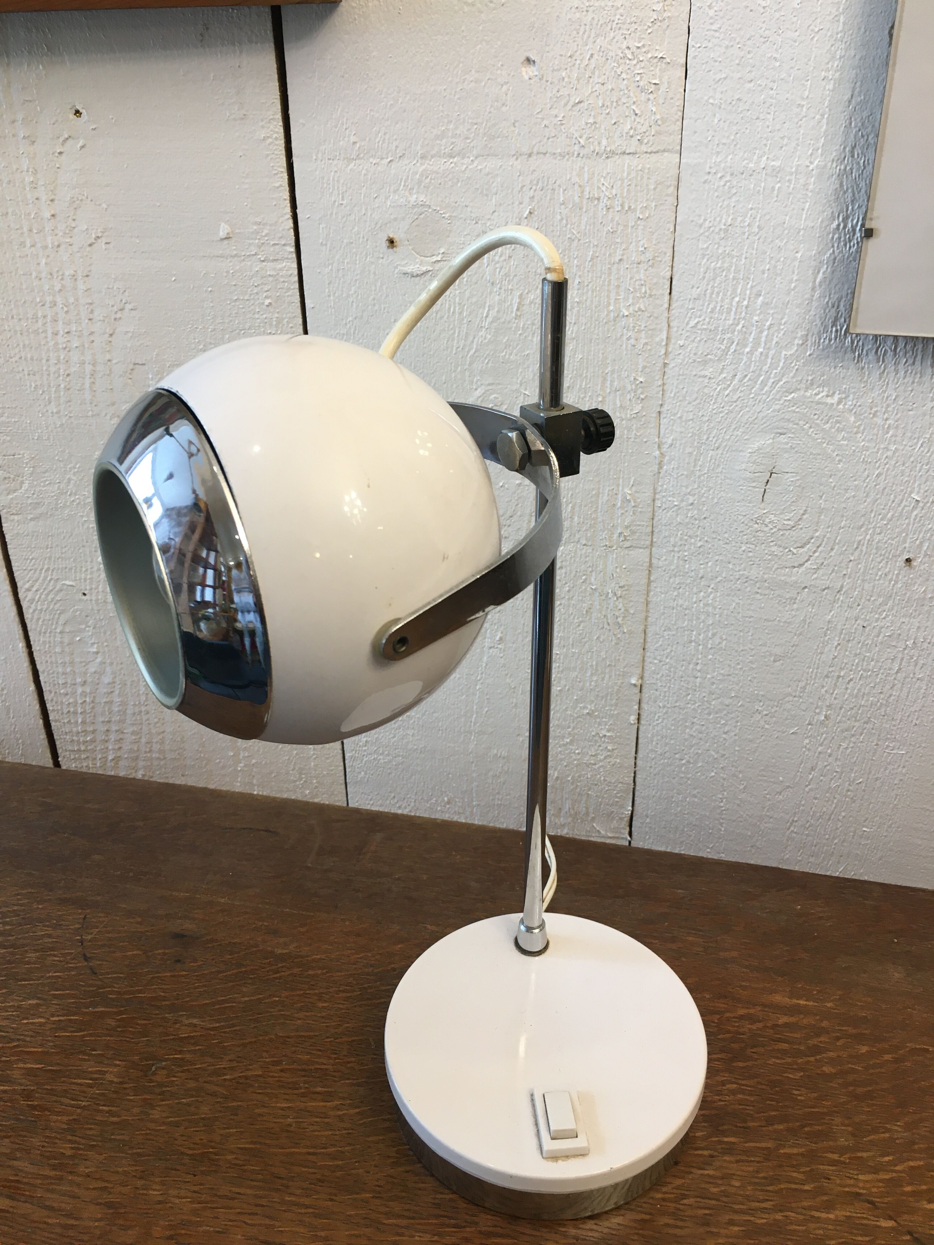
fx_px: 1043
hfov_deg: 48.2
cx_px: 467
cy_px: 622
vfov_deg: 61.7
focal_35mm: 29
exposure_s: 1/33
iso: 40
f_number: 2.2
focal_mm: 4.15
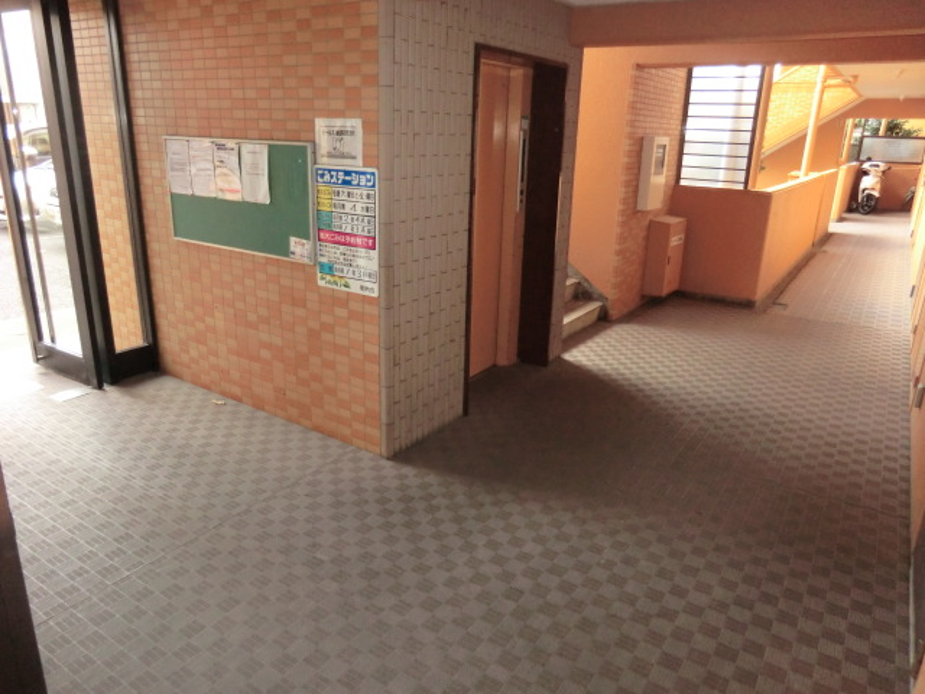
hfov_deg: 71.6
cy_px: 347
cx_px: 462
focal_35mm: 24
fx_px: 641
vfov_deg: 56.8
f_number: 3.2
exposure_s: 1/50
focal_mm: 4.3
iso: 400
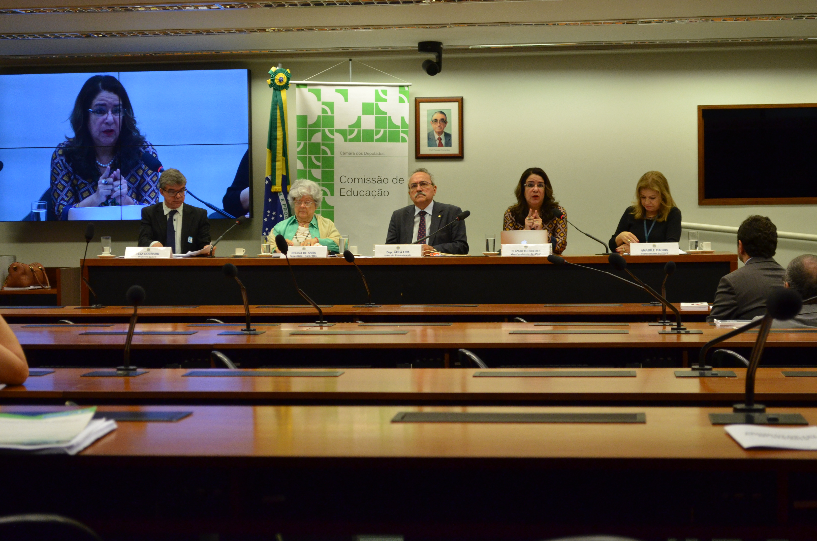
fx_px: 1631
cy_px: 270
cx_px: 408
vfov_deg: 18.8
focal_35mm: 72
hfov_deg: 28.1
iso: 1600
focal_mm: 48
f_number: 5.3
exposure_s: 1/200
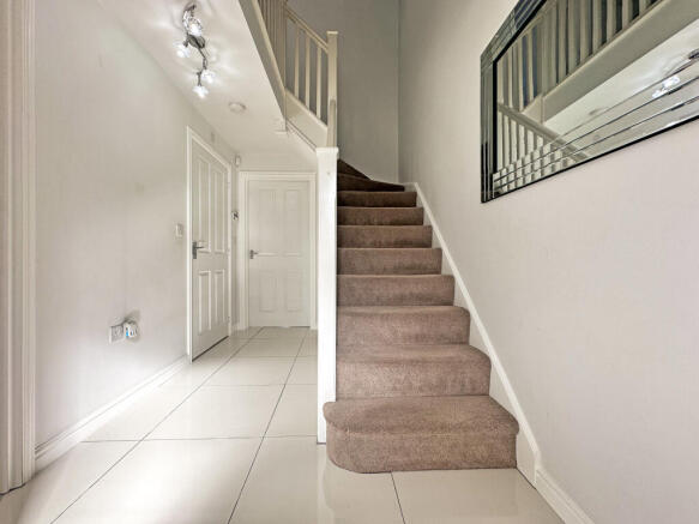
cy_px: 262
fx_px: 283
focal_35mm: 14
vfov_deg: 85.7
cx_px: 350
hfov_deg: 102.1
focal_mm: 2.22
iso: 50
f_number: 2.2
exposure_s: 1/100
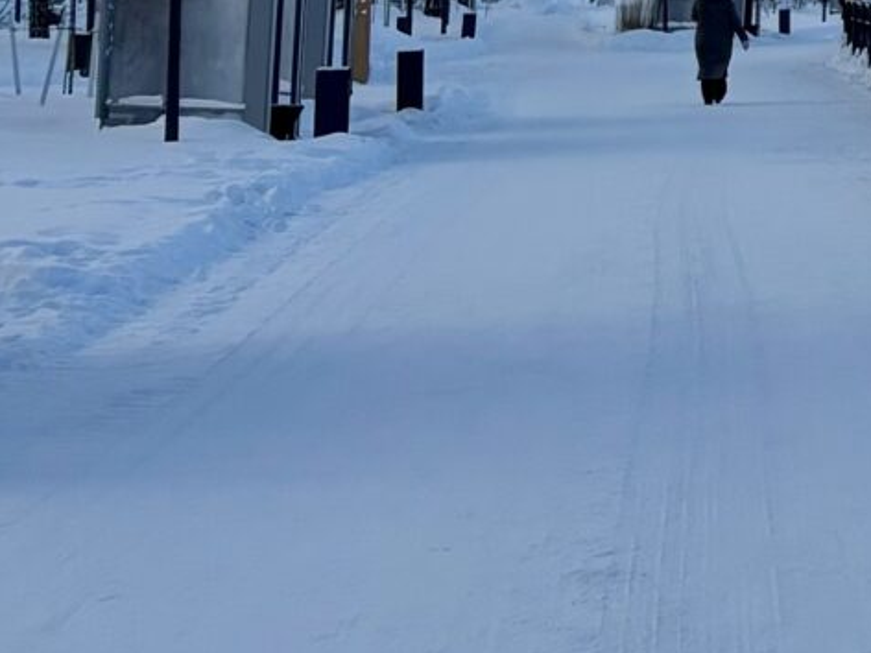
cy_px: -373
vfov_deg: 10.1
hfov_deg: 11.0
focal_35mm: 141
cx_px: 2299
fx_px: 3548
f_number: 1.6
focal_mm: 5.96
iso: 50
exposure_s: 1/2513
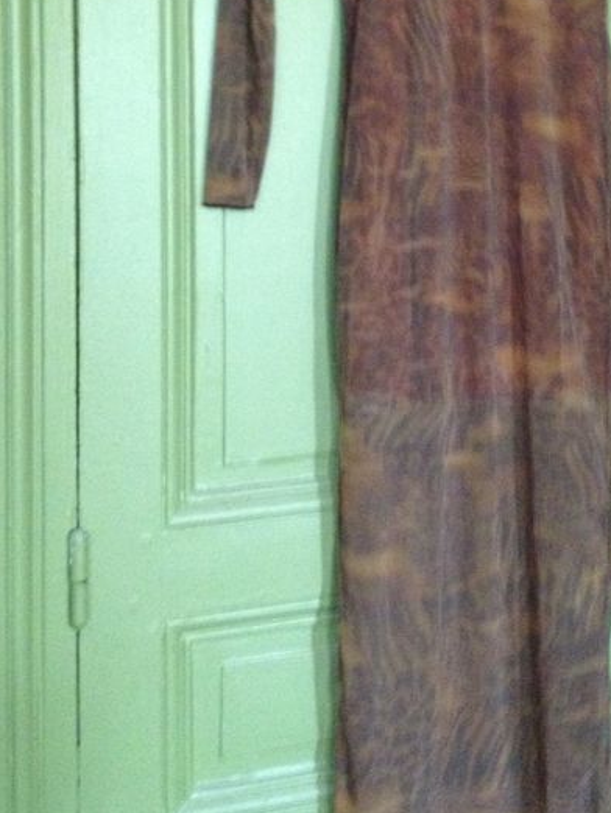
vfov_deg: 28.1
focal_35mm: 67
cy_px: 109
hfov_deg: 21.7
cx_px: 483
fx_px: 1576
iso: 400
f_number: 2.4
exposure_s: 1/15
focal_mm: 4.28
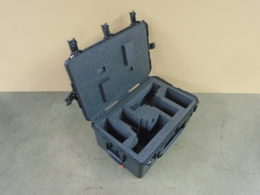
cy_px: 98
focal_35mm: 26
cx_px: 130
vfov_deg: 53.1
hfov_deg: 67.3
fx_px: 195
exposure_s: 1/4
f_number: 3.2
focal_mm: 4.6
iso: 500
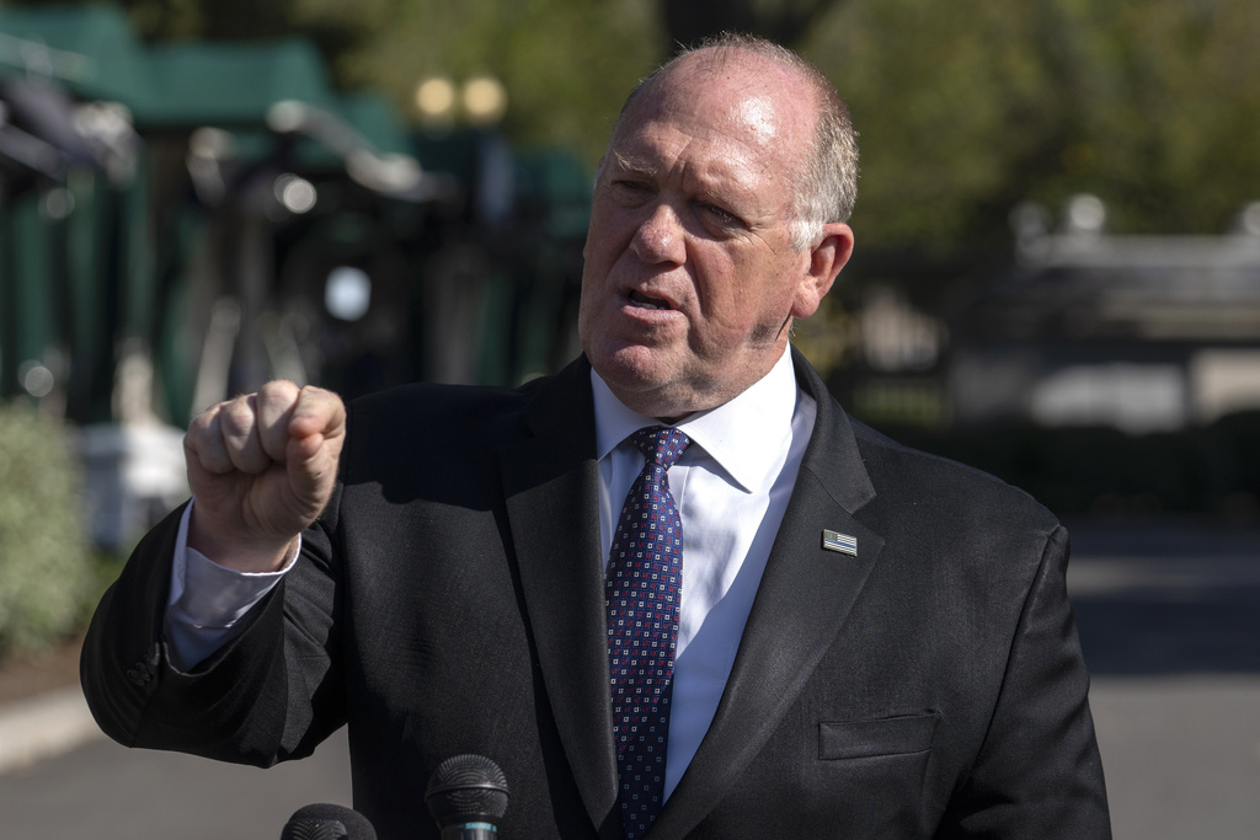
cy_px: 420
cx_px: 630
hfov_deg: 12.5
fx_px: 5775
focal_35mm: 165
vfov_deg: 8.3
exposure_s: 1/1600
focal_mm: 110
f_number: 4.5
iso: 200
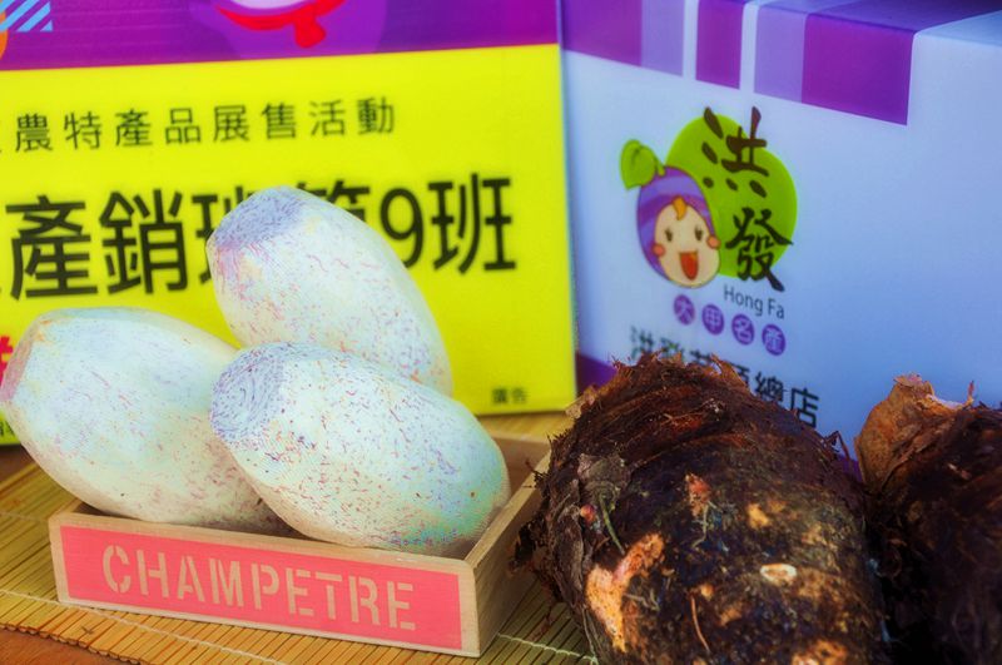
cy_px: 332
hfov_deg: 26.0
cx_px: 501
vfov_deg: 17.4
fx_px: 2168
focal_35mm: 78
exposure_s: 1/400
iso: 200
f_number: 5
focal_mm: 52
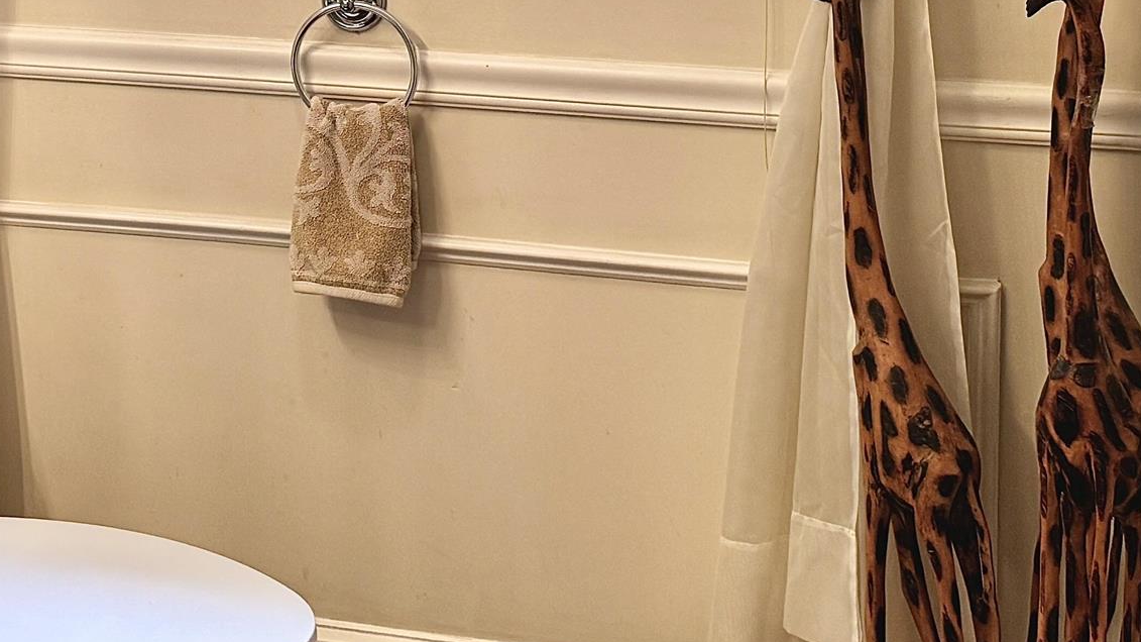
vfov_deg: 15.8
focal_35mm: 71
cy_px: -284
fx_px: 2148
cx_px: 89
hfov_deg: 28.5
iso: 125
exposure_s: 1/120
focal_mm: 6.76
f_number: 1.78
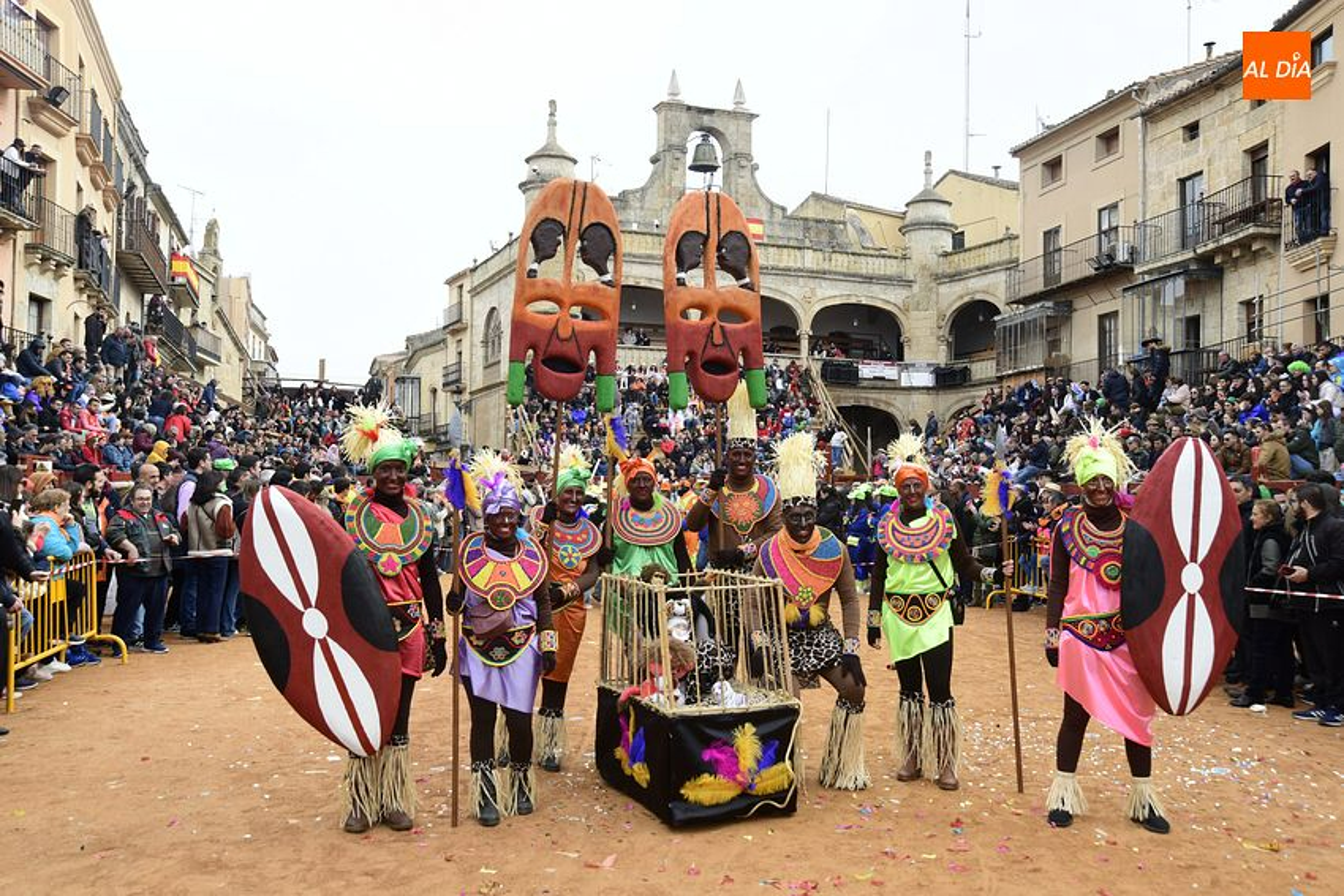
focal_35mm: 30
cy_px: 448
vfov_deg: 43.6
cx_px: 672
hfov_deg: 61.9
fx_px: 1120
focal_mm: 30
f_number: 9
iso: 500
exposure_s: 1/250
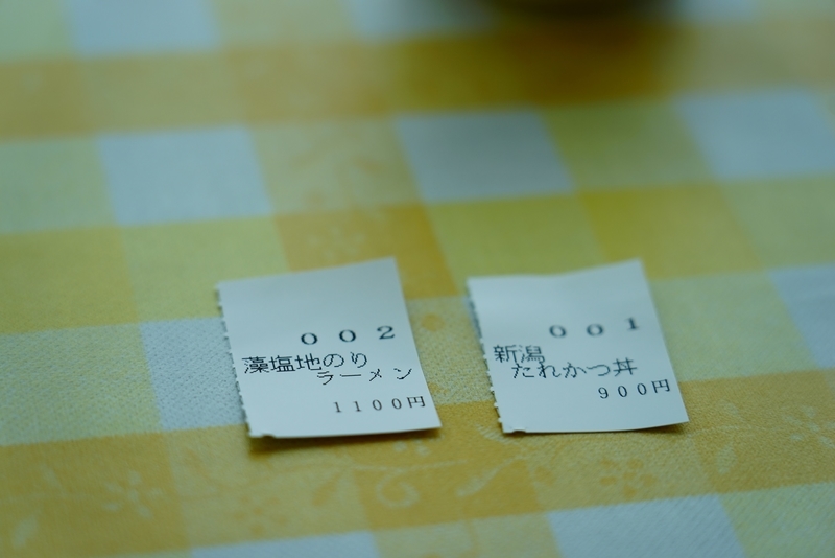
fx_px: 2436
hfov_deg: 19.4
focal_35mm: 105
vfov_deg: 13.1
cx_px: 418
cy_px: 279
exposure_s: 1/125
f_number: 4
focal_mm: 105
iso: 160
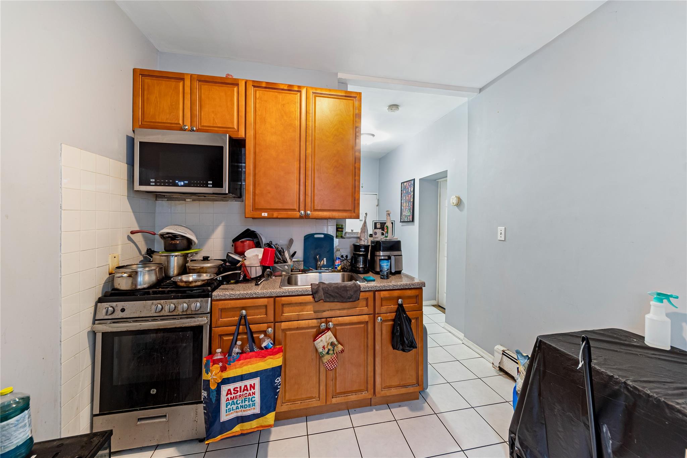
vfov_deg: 90.0
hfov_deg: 112.6
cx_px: 344
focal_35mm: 12
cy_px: 229
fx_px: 229
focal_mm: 8
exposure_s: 1/4
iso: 400
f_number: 8
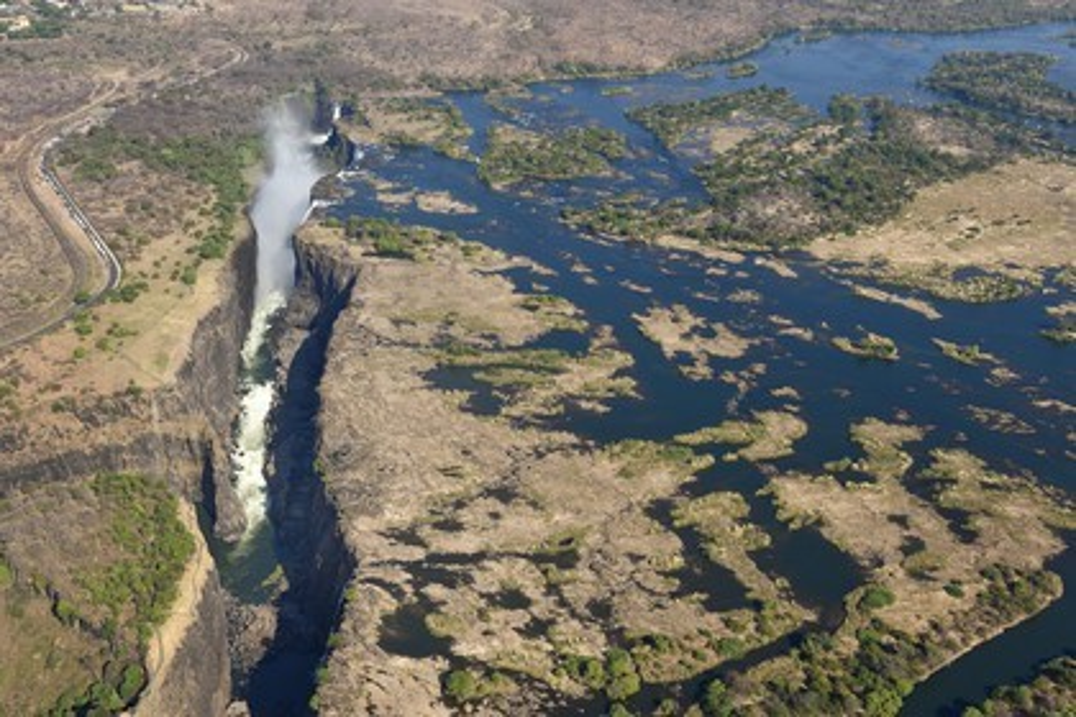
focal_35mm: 42
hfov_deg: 46.4
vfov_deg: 31.9
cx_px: 538
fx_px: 1255
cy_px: 358
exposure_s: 1/800
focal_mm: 42
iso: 400
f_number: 8
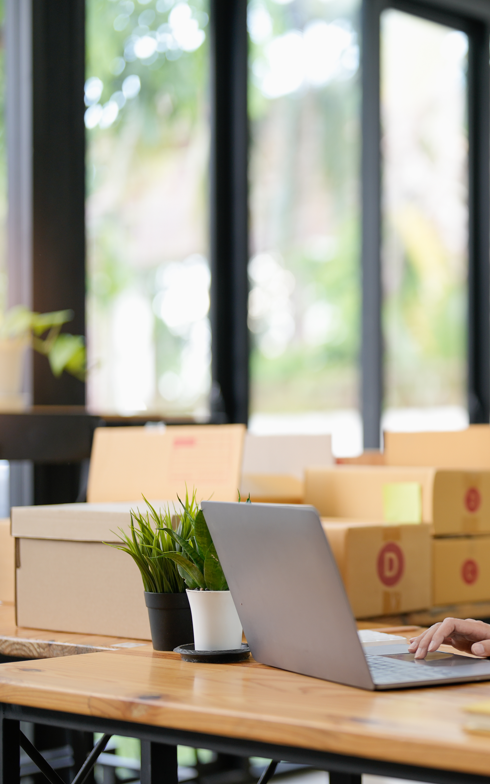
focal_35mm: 77
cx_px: 530
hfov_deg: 16.5
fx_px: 1645
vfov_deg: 26.8
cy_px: 394
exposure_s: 1/100
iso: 125
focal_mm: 50
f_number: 1.2
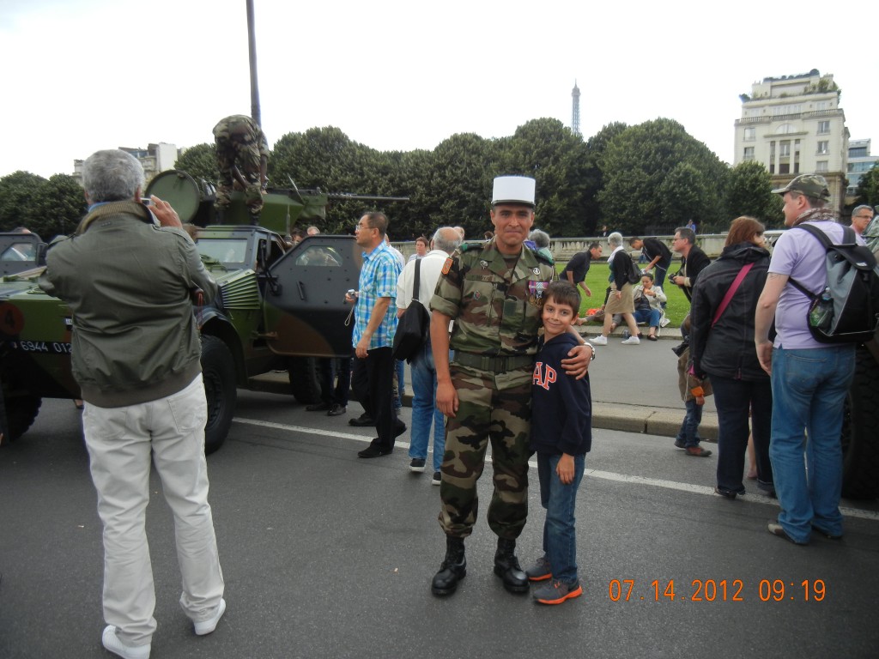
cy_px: 330
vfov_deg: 46.8
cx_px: 440
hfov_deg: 60.0
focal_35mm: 30
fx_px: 762
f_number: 3.5
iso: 160
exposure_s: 1/485
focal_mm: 5.4
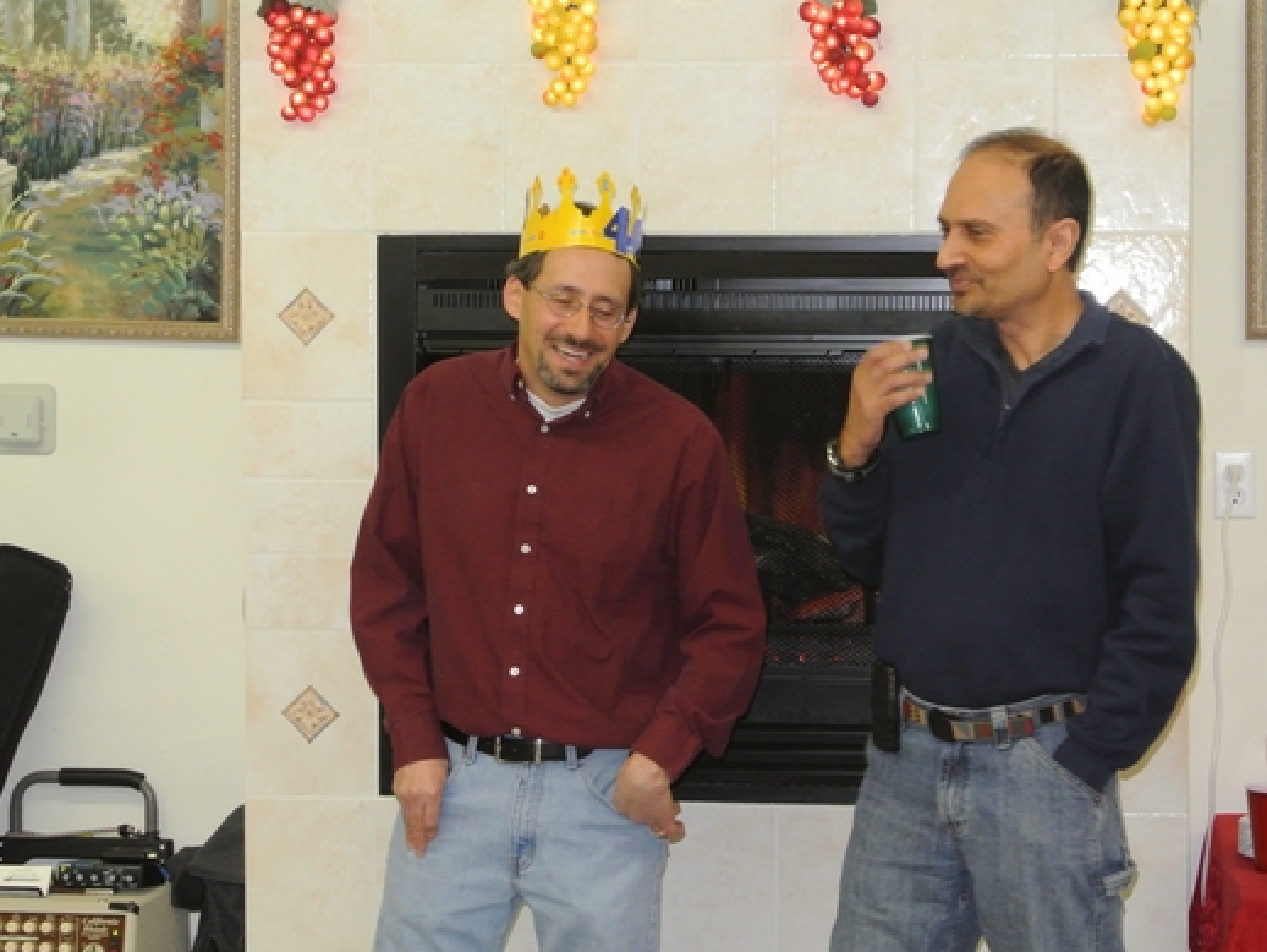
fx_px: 3003
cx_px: 741
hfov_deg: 23.8
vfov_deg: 18.0
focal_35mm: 82
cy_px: 445
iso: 800
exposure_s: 1/60
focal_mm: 25.9
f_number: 5.3
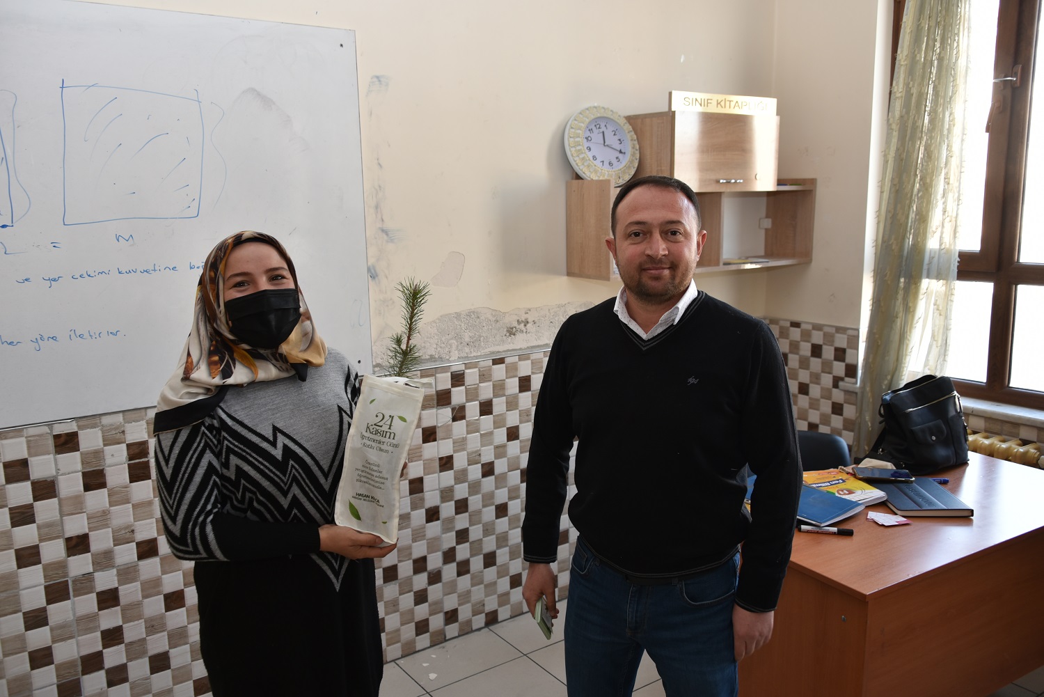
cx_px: 522
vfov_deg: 46.4
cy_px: 348
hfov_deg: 65.5
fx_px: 812
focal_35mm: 28
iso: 320
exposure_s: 1/60
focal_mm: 28
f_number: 5
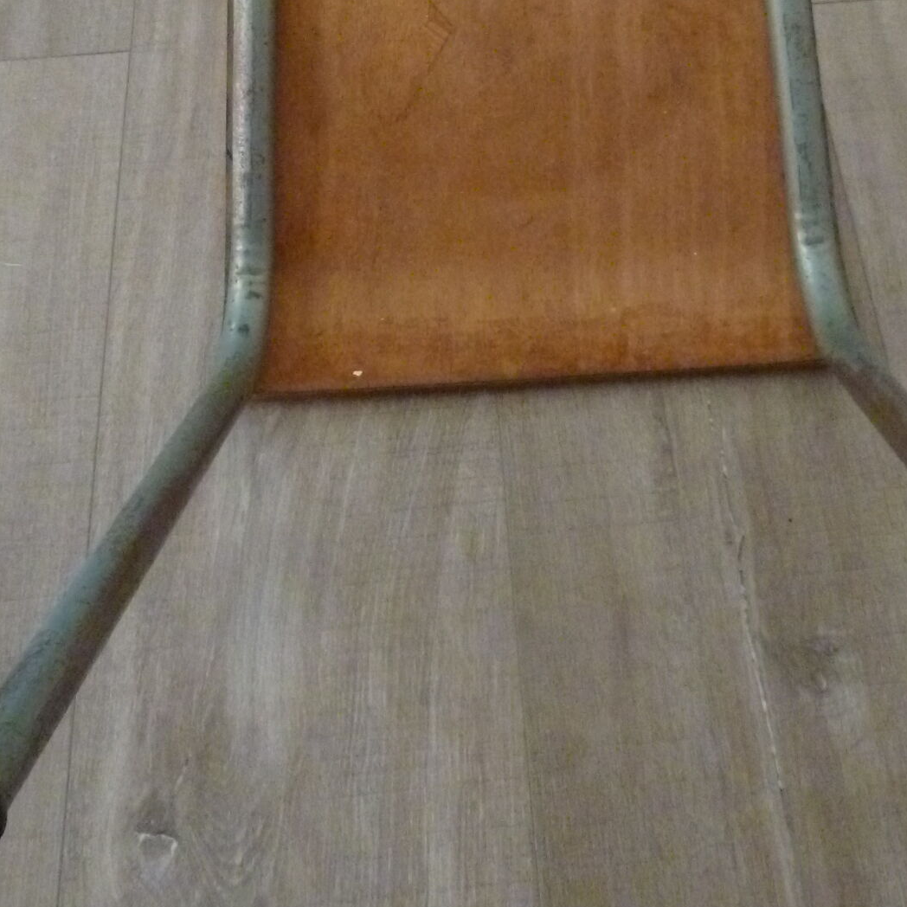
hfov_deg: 31.5
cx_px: 552
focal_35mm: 54
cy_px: 27
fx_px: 1601
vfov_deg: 29.8
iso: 800
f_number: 3.1
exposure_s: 1/40
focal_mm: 4.5
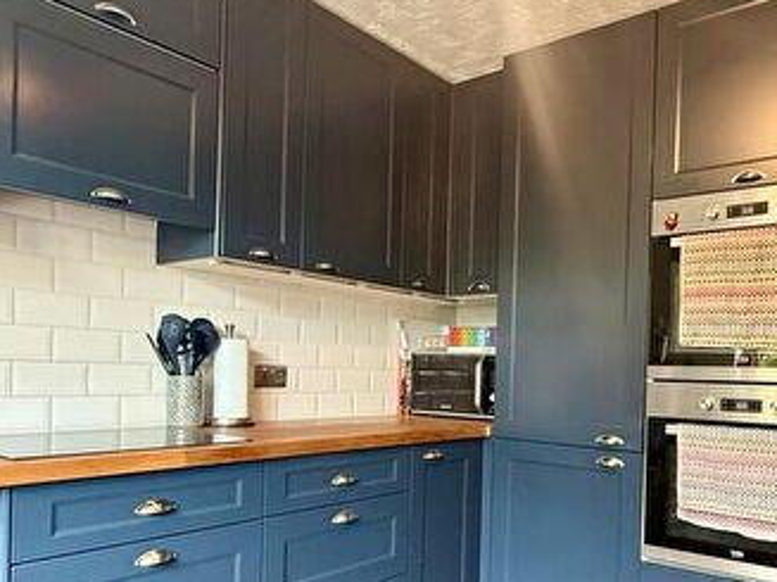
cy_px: 379
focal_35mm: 30
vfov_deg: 46.2
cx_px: 449
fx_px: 673
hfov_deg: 59.7
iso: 640
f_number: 2.2
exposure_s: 1/60
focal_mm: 2.22
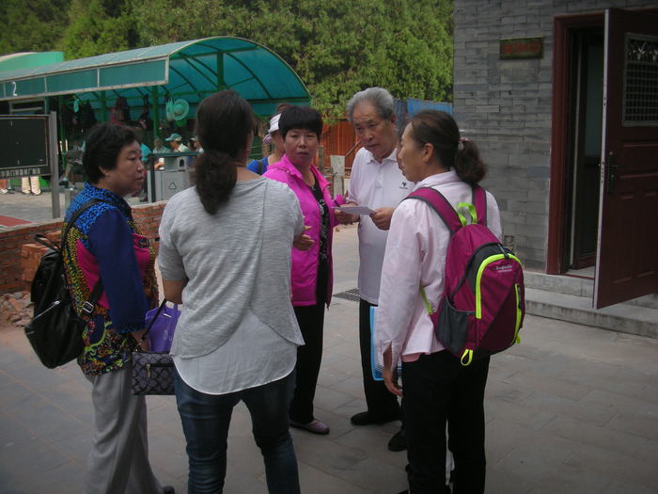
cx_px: 329
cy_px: 247
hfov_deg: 52.6
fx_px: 665
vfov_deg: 40.7
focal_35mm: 35
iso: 50
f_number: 2.8
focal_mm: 5.8
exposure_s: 1/355
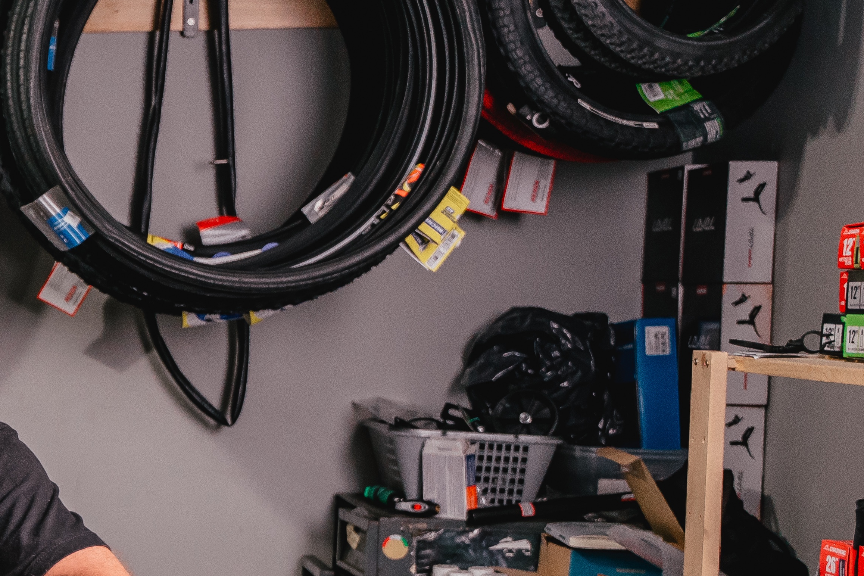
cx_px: -402
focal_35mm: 82
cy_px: 432
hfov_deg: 21.2
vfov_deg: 16.6
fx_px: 1969
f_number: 3.2
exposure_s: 1/250
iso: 800
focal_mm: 27.7
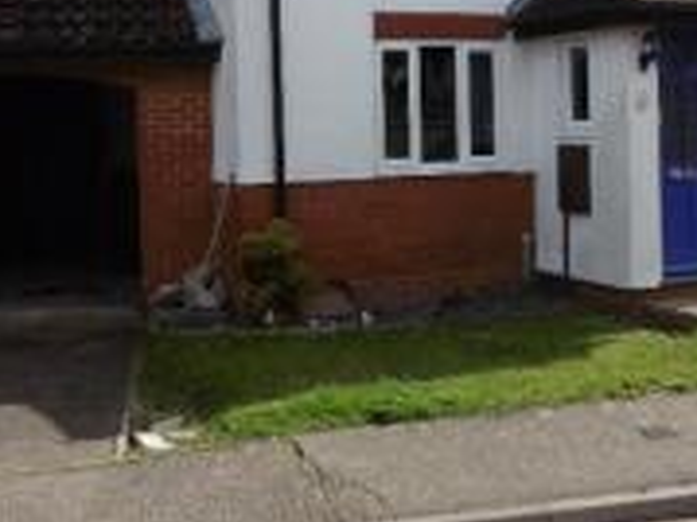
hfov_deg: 36.7
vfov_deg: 27.5
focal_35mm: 52
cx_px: 286
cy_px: 119
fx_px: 1046
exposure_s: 1/1250
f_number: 3
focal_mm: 4
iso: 100
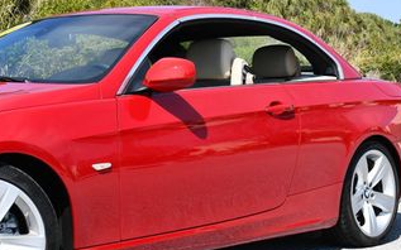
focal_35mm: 99
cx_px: 52
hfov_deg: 20.6
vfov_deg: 13.2
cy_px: 82
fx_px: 1082
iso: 100
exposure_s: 1/250
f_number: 8
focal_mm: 24
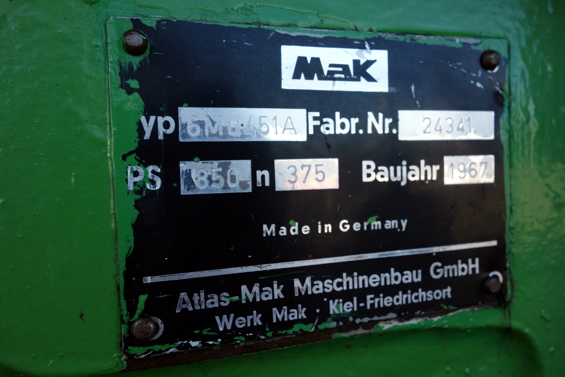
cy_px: 188
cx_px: 282
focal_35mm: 28
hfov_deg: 65.5
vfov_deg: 46.4
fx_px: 439
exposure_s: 1/100
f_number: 5
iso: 125
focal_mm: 10.4
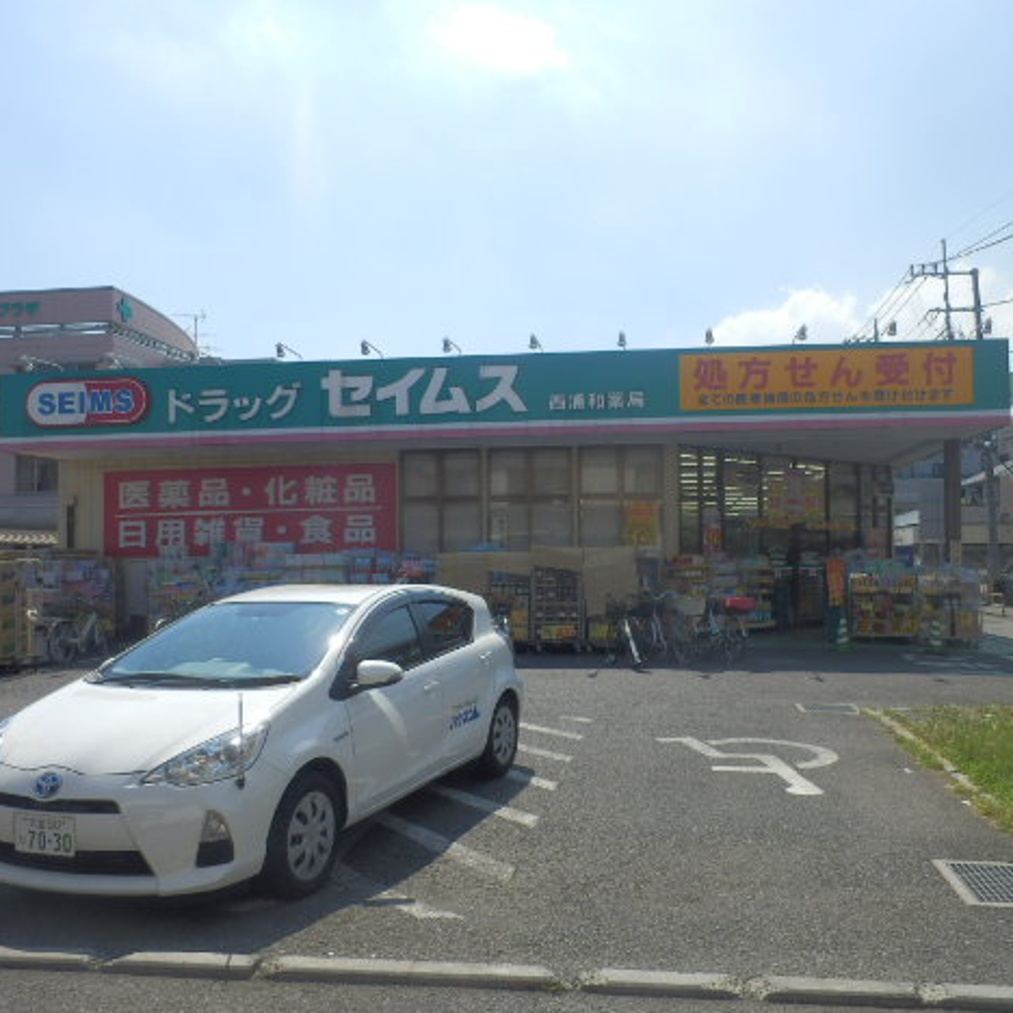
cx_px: 563
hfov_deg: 55.5
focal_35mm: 29
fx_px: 960
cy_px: 513
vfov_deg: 55.6
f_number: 7.9
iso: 80
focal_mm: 4.2
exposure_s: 1/200
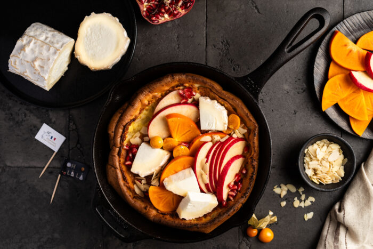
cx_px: 186
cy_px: 124
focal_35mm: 50
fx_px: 518
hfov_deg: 39.6
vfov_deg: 27.0
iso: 125
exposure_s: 1/125
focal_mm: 50
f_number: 4
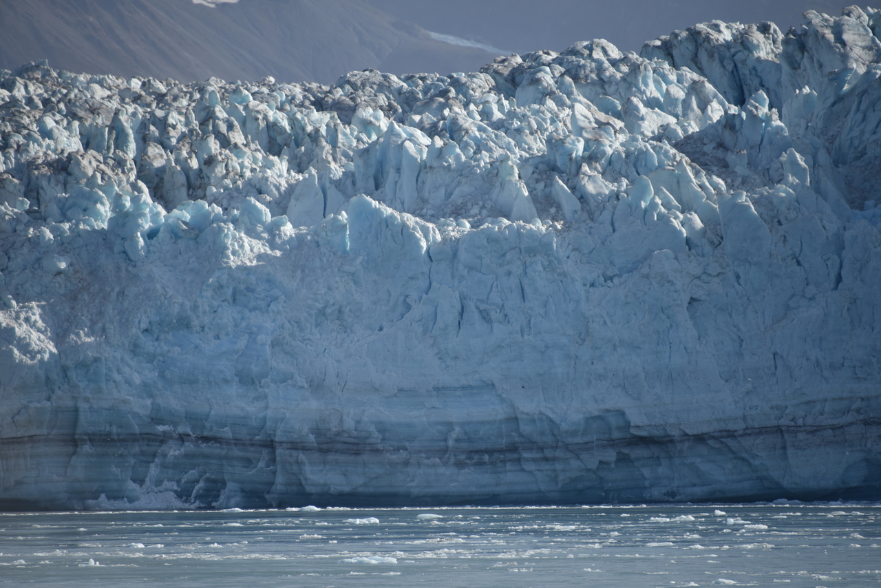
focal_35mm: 300
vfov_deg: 4.6
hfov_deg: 6.9
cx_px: 440
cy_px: 294
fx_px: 7343
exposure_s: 1/640
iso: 110
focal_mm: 300
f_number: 5.6
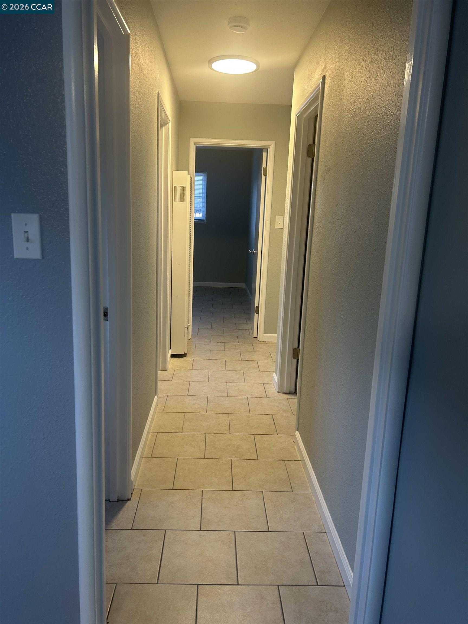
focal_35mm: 26
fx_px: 469
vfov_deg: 67.3
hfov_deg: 53.1
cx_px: 234
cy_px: 312
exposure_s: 1/60
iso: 80
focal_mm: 5.7
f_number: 1.5
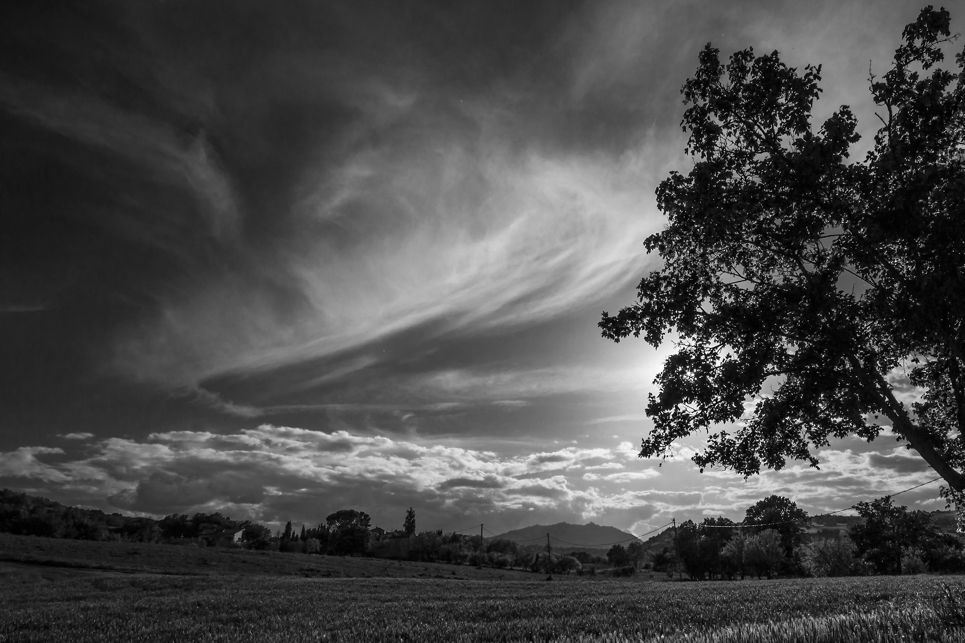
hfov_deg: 82.7
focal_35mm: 20
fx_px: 536
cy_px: 339
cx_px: 590
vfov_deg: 61.9
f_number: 13
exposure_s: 1/500
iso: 100
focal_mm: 10
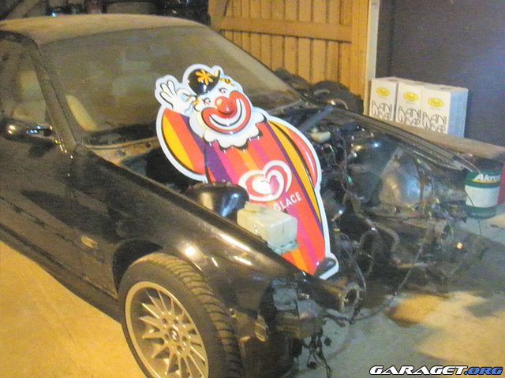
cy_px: 189
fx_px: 554
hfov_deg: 49.0
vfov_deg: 37.7
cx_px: 252
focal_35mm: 38
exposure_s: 1/6
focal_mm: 6.7
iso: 3200
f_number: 3.5
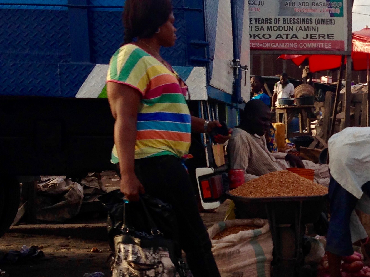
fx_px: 866
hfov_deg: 22.8
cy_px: 185
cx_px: 402
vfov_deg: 18.2
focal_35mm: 81
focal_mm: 4.12
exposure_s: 1/511
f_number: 2.4
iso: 50
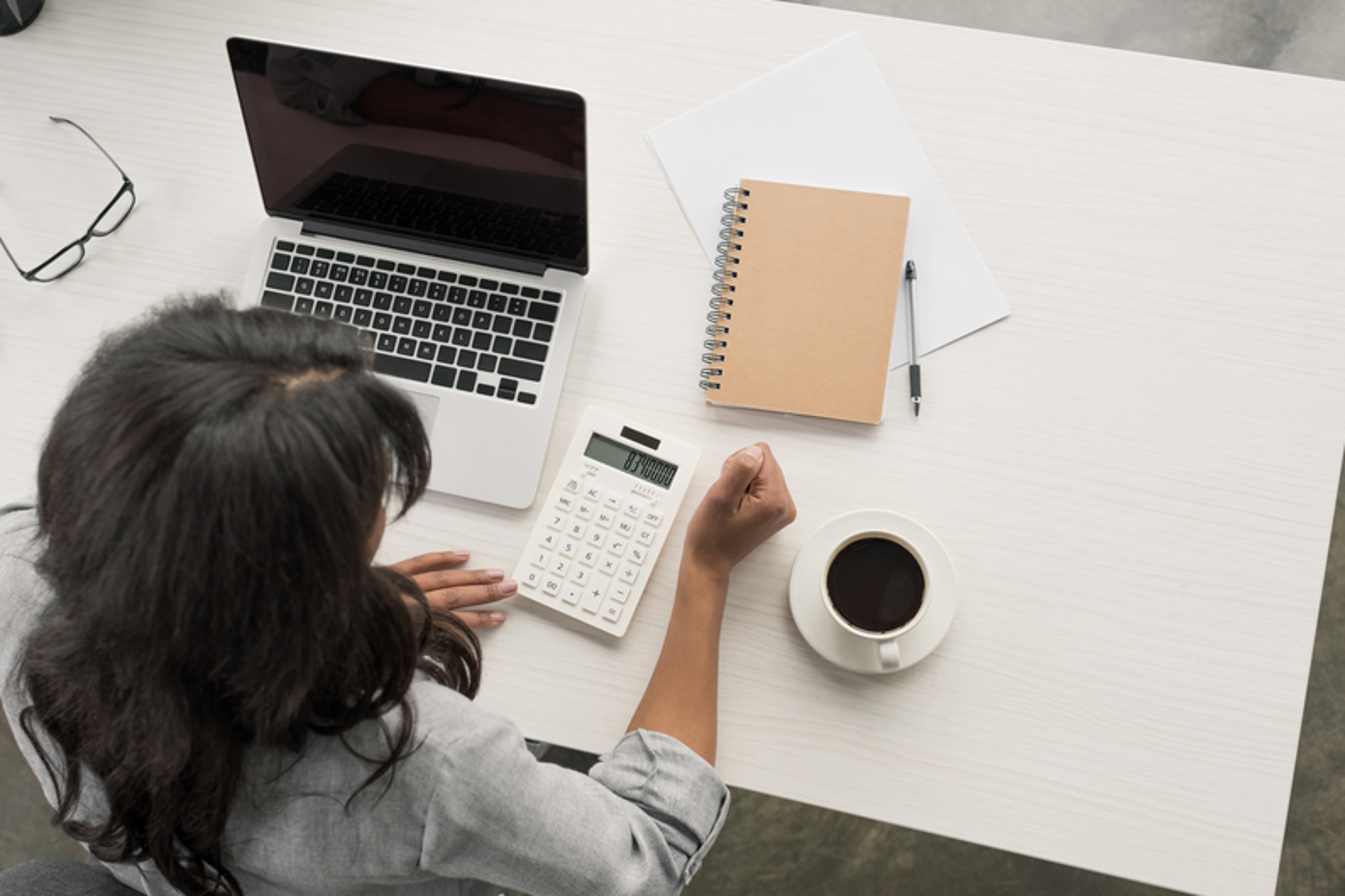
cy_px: 471
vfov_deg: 30.5
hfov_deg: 44.2
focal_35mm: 44
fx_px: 1644
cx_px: 524
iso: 500
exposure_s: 1/125
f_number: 3.2
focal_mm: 35
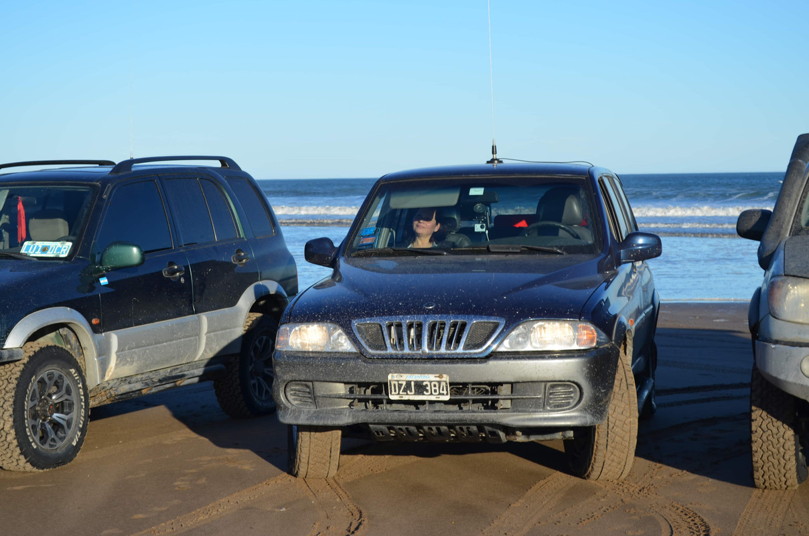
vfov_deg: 18.1
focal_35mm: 75
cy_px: 268
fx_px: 1682
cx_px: 404
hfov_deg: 27.0
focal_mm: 50
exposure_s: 1/250
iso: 100
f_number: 8
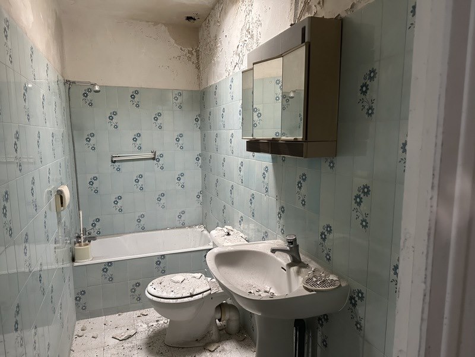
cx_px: 238
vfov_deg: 56.8
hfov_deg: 71.6
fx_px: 329
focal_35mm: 24
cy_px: 178
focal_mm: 6.86
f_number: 1.78
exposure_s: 1/60
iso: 640
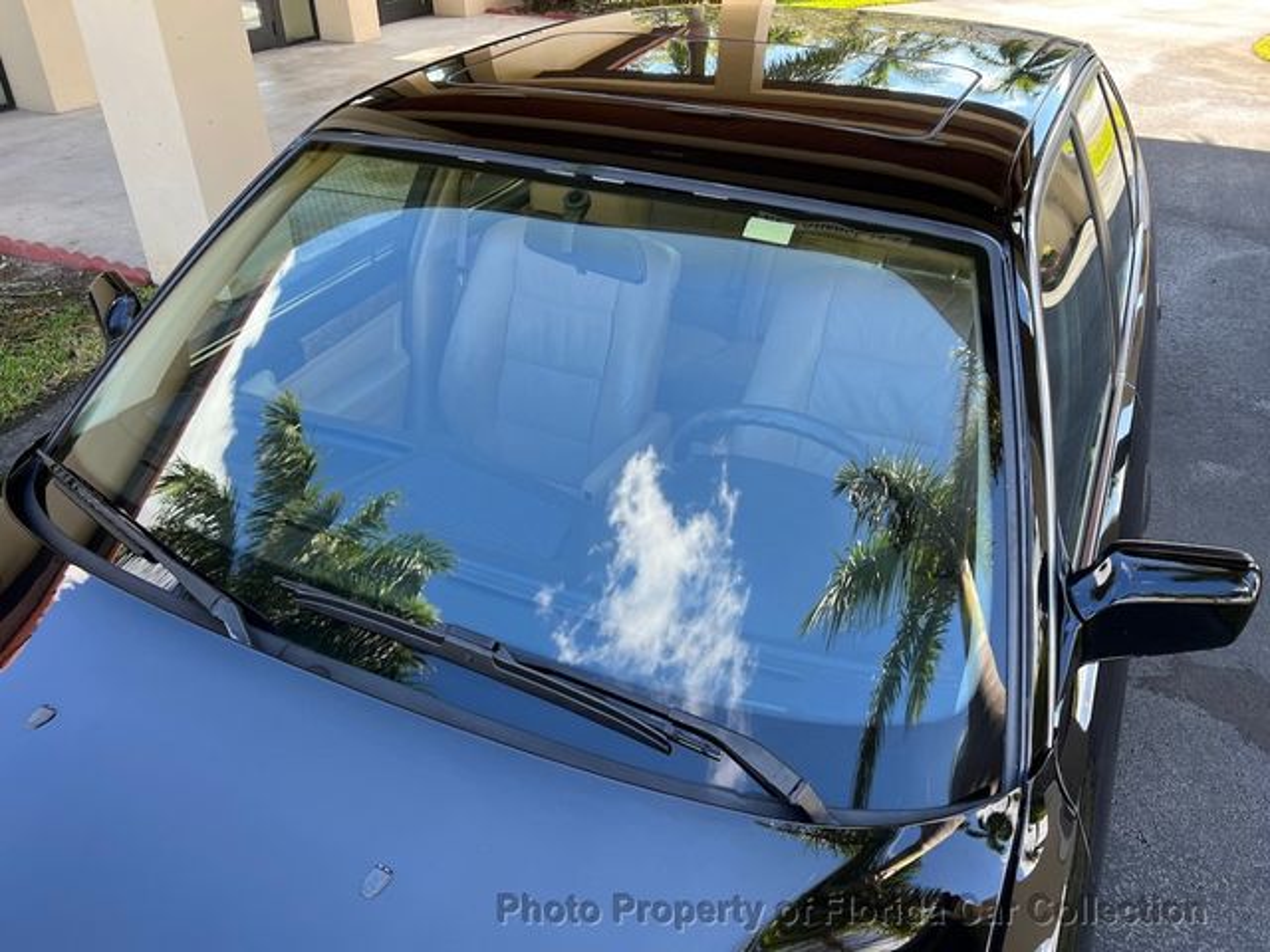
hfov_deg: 67.3
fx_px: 954
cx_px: 635
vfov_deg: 53.1
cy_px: 476
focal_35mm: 26
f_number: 1.5
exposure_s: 1/281
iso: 40
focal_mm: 5.7
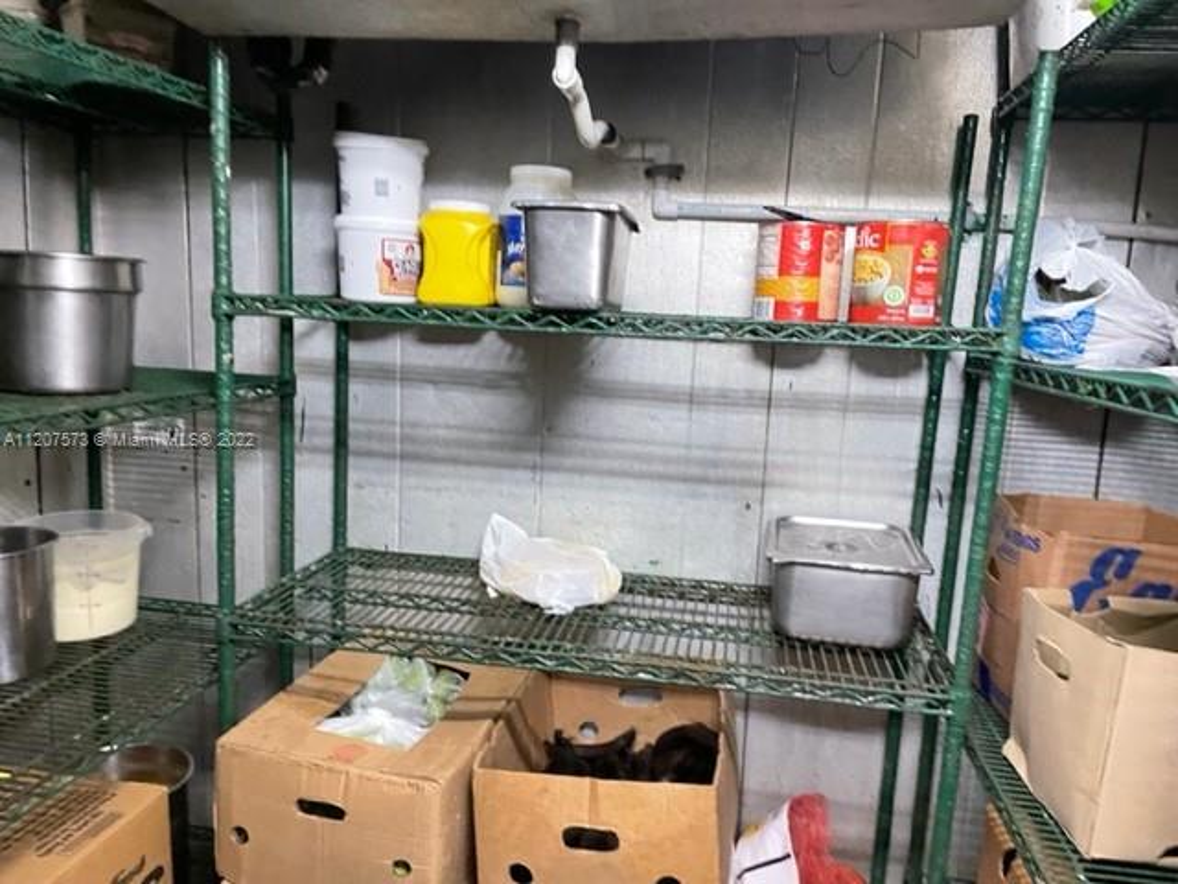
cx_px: 589
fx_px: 885
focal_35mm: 26
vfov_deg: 53.1
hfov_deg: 67.3
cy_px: 442
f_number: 1.6
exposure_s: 1/60
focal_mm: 4.2
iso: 400
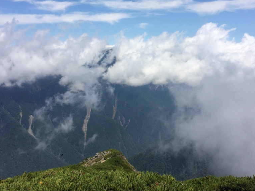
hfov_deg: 47.8
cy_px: 67
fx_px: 287
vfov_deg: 36.5
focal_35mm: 39
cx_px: 133
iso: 40
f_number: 2.2
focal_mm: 4.15
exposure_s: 1/5128
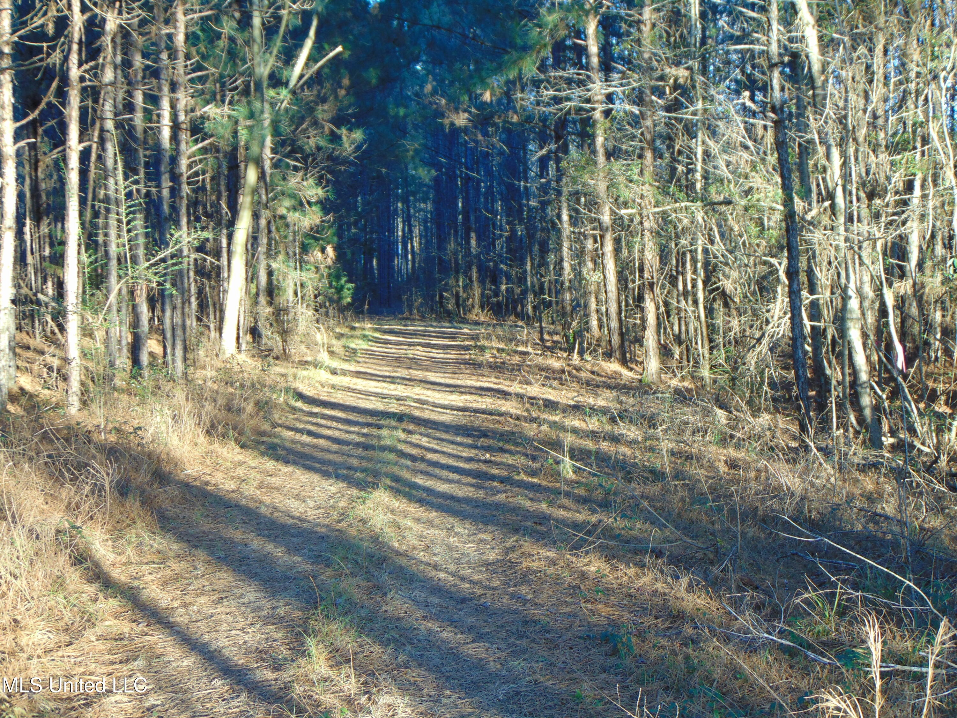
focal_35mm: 50
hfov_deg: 38.2
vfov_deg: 29.1
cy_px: 359
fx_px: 1382
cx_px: 478
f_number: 3.5
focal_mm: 9
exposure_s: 1/50
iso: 80
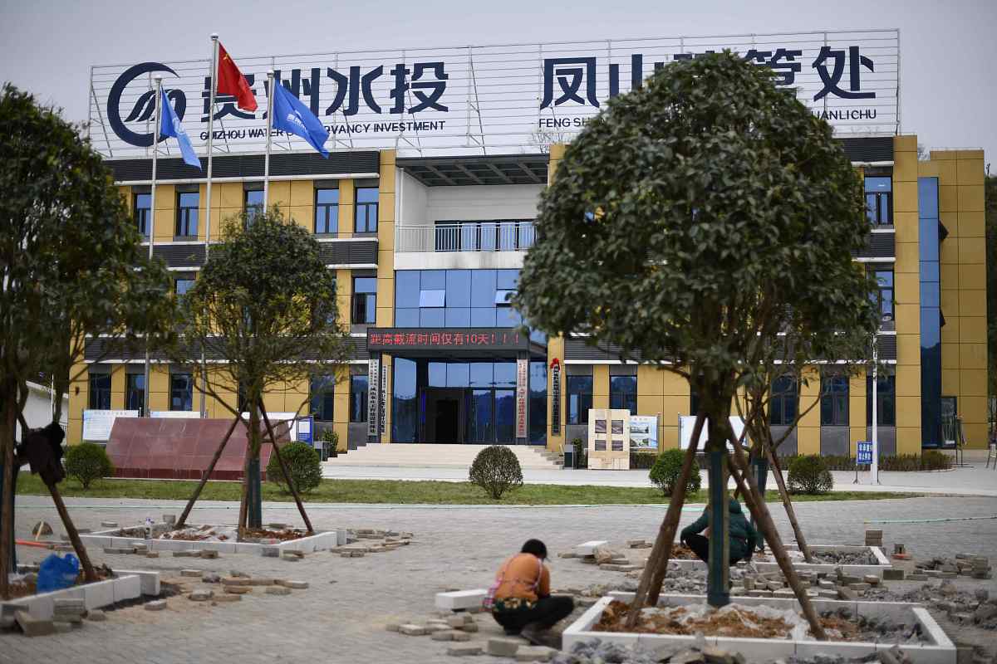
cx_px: 498
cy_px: 332
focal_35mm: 50
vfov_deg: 27.0
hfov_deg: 39.6
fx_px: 1385
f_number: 1.4
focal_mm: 50
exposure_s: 1/4000
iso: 100
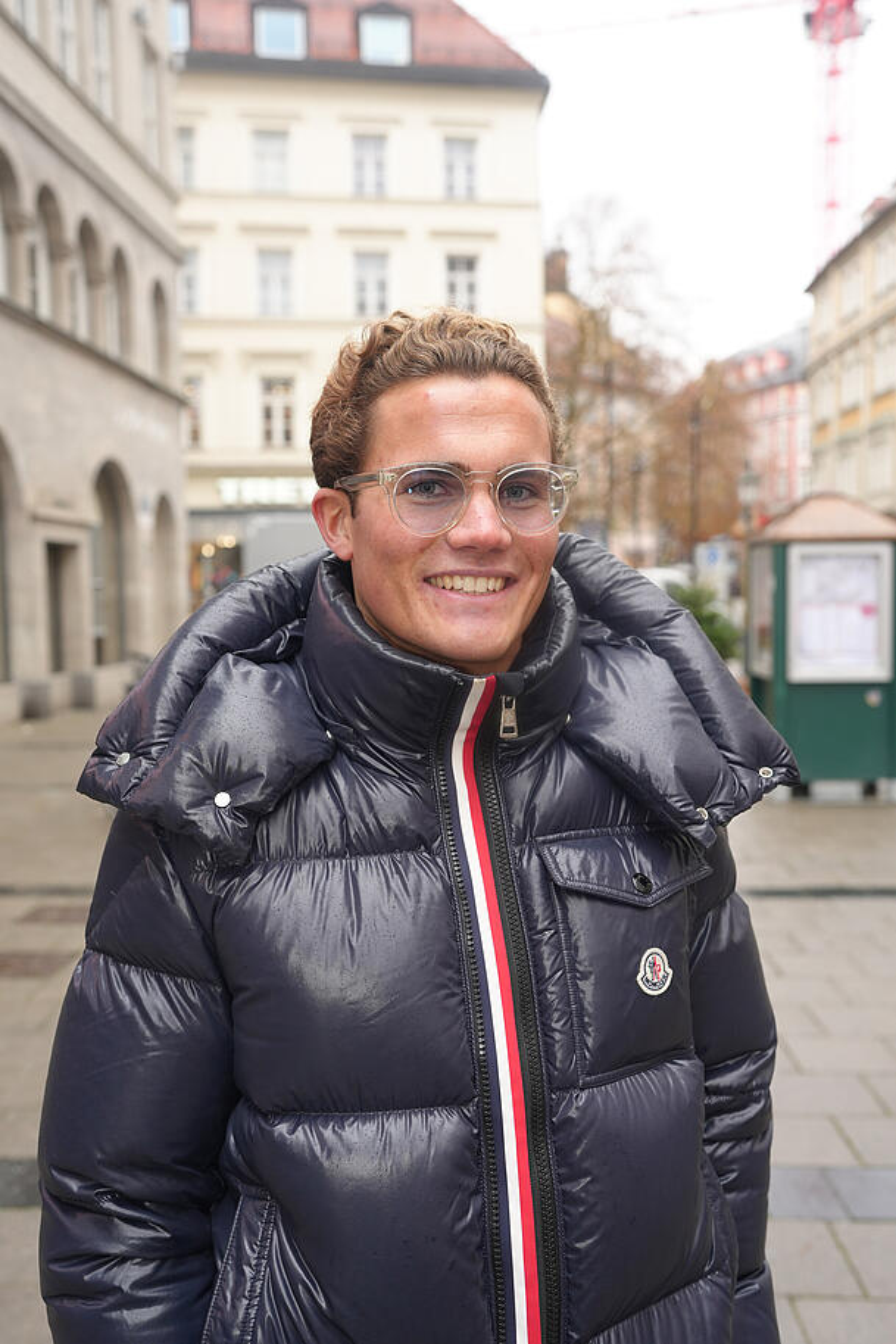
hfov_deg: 37.9
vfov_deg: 54.4
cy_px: 672
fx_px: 1306
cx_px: 448
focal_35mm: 35
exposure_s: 1/160
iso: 500
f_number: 4
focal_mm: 35
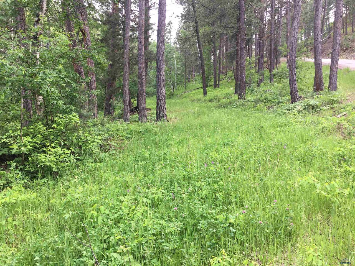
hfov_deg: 61.7
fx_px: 297
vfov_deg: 48.2
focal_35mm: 29
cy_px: 133
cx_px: 178
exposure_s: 1/60
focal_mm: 4.15
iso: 32
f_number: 2.2
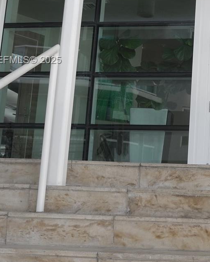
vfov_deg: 22.2
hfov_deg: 17.1
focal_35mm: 85
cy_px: 61
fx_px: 660
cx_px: 263
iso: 400
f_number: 6.3
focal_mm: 24
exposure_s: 1/250
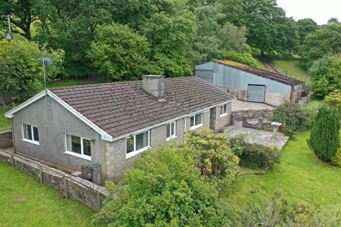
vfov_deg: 46.4
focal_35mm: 28
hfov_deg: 65.5
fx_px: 265
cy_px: 114
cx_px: 170
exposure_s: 1/120
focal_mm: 10.26
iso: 100
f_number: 4.5
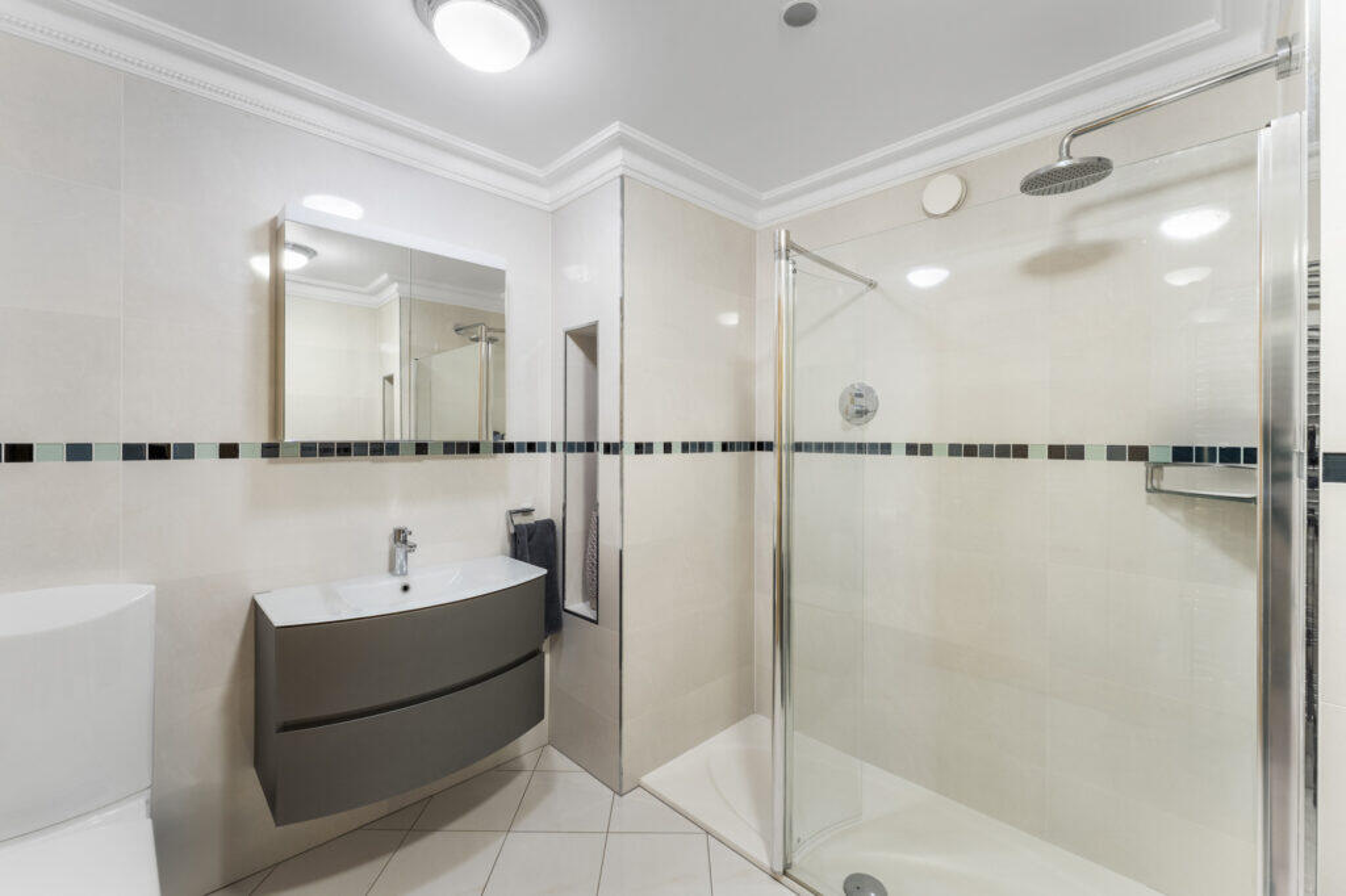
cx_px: 673
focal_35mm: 14
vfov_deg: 81.2
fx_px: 523
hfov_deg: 104.3
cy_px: 448
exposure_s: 1
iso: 640
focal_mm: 14
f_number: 8
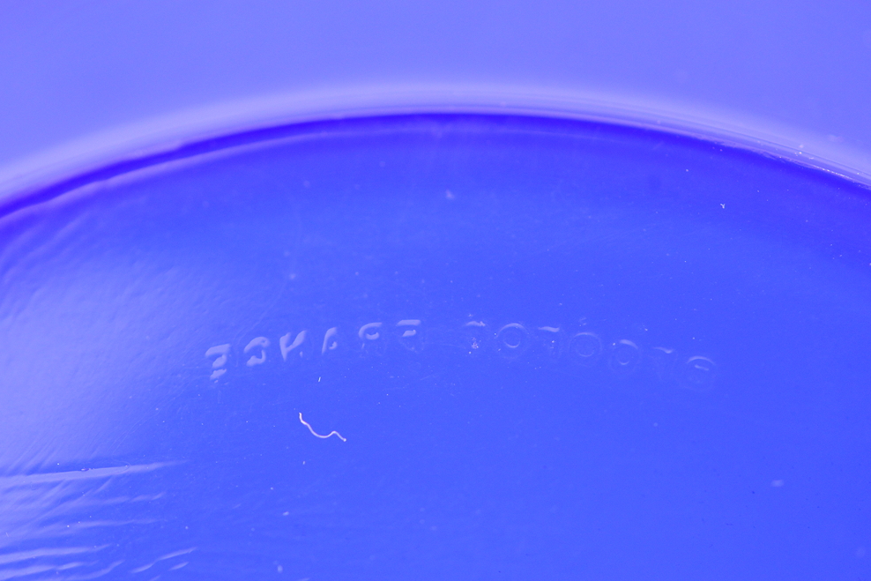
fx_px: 2202
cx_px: 438
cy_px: 290
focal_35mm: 91
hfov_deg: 22.4
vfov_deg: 15.0
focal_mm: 60
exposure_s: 1/125
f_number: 3.5
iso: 1000
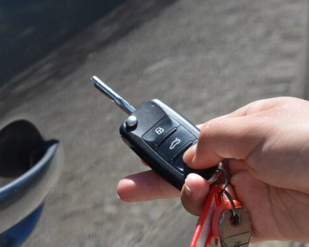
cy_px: 157
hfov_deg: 11.7
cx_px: 167
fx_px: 1508
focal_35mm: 165
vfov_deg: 9.3
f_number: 8
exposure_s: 1/200
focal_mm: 55
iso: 100
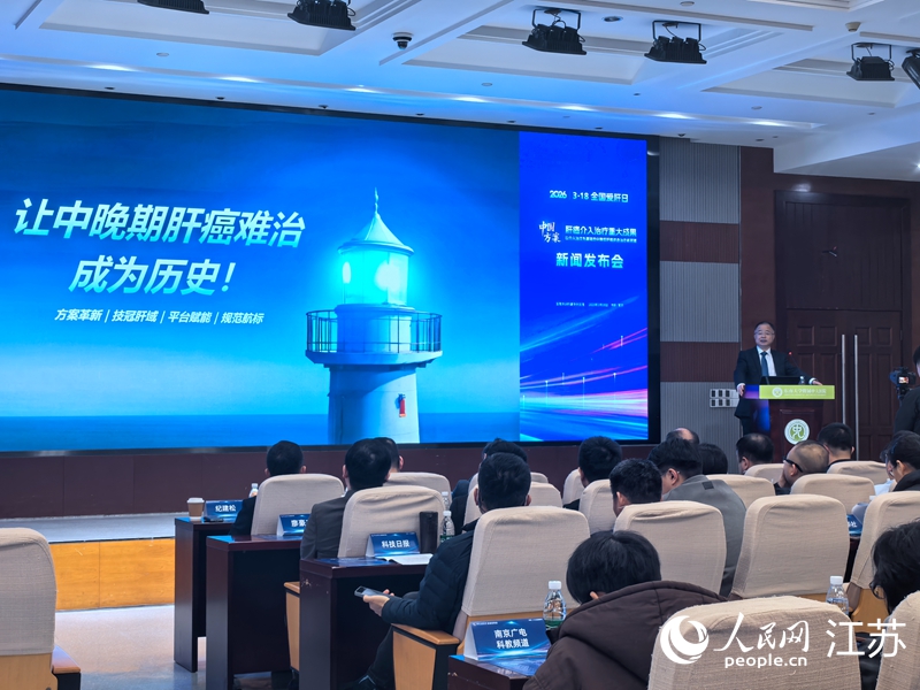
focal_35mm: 60
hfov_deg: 32.2
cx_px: 460
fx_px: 1595
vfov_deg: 24.4
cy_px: 345
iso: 125
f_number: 2
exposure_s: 1/100
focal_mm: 5.75
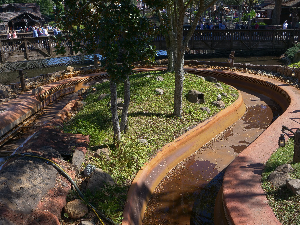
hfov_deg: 49.0
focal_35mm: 38
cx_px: 150
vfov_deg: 37.7
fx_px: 329
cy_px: 112
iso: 200
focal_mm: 19
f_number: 5.6
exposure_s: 1/500
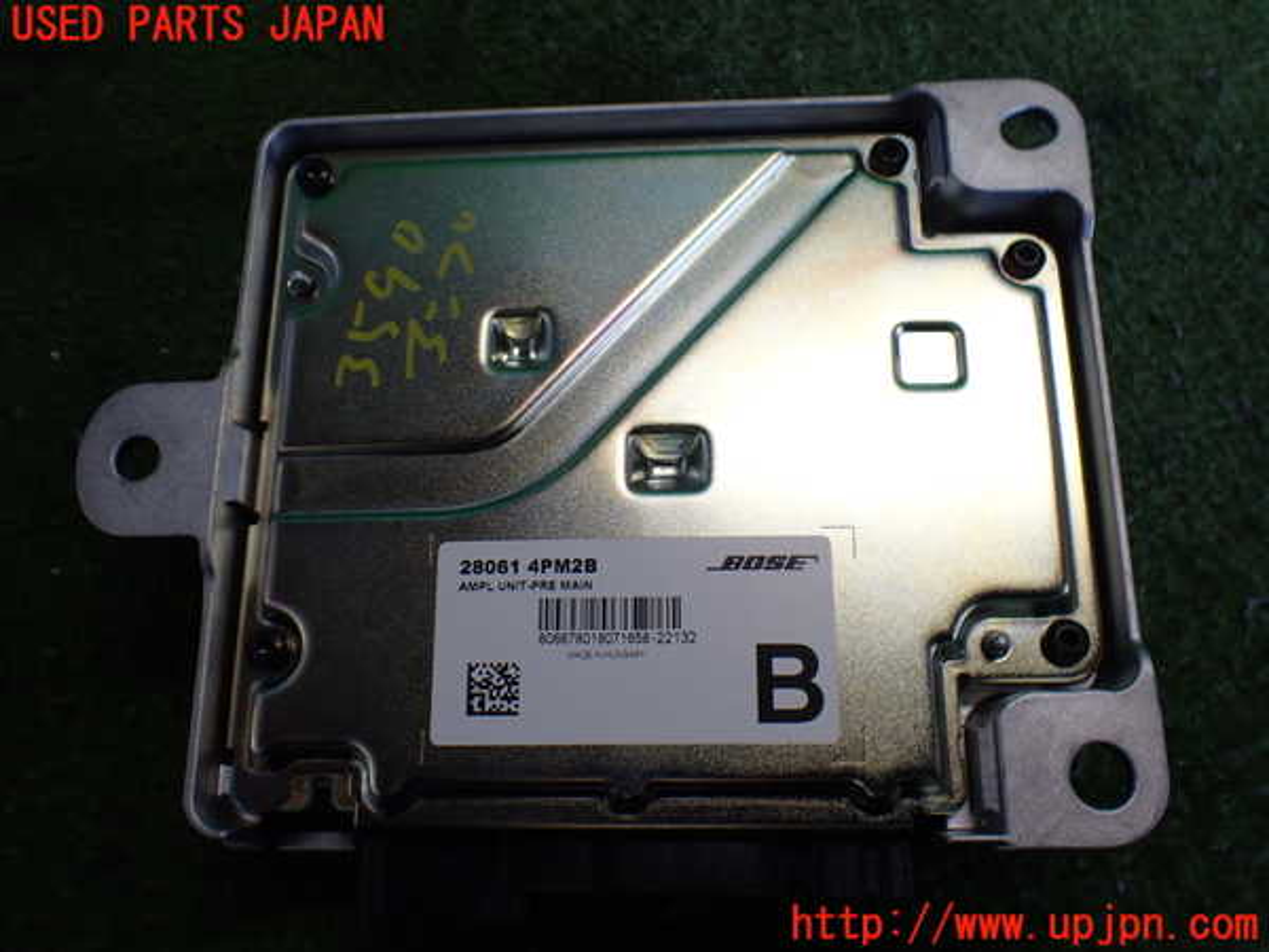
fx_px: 1100
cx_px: 634
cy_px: 476
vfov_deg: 46.8
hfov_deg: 60.0
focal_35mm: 30
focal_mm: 5.4
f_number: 2.3
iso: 200
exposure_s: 1/125
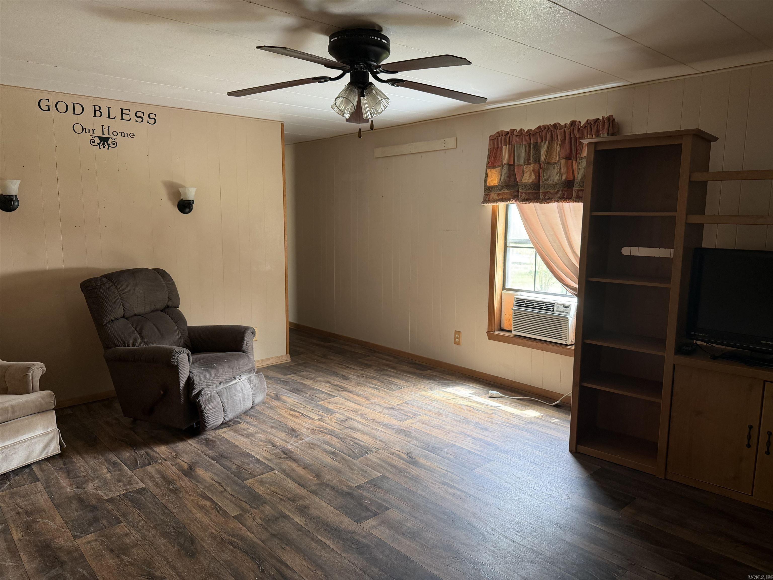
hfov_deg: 71.6
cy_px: 290
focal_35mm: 24
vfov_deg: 56.8
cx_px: 386
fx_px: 536
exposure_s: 1/90
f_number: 1.78
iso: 200
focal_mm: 6.76
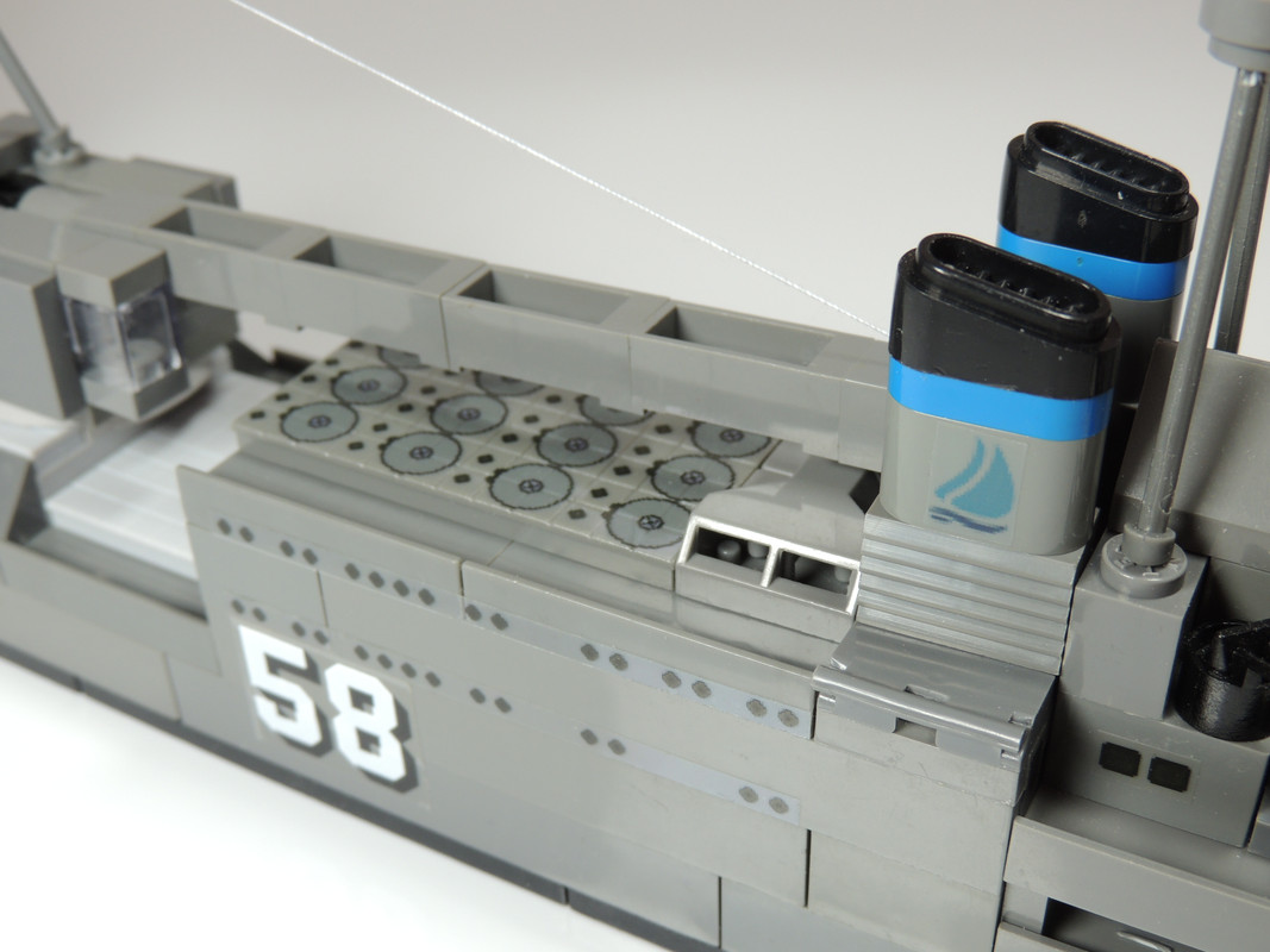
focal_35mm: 43
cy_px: 476
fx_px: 1577
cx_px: 635
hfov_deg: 43.9
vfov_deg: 33.6
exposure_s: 1/20
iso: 100
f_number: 3.8
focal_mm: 7.6
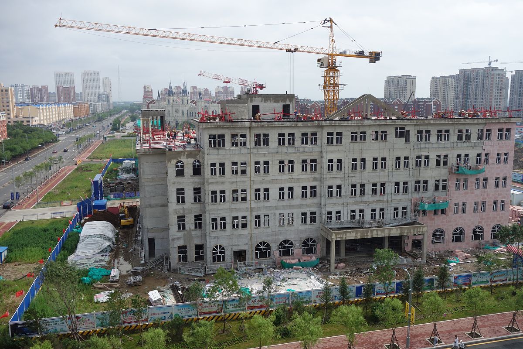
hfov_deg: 58.7
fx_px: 465
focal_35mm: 32
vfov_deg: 41.1
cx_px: 262
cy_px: 174
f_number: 5.6
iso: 125
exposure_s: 1/640
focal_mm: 11.89
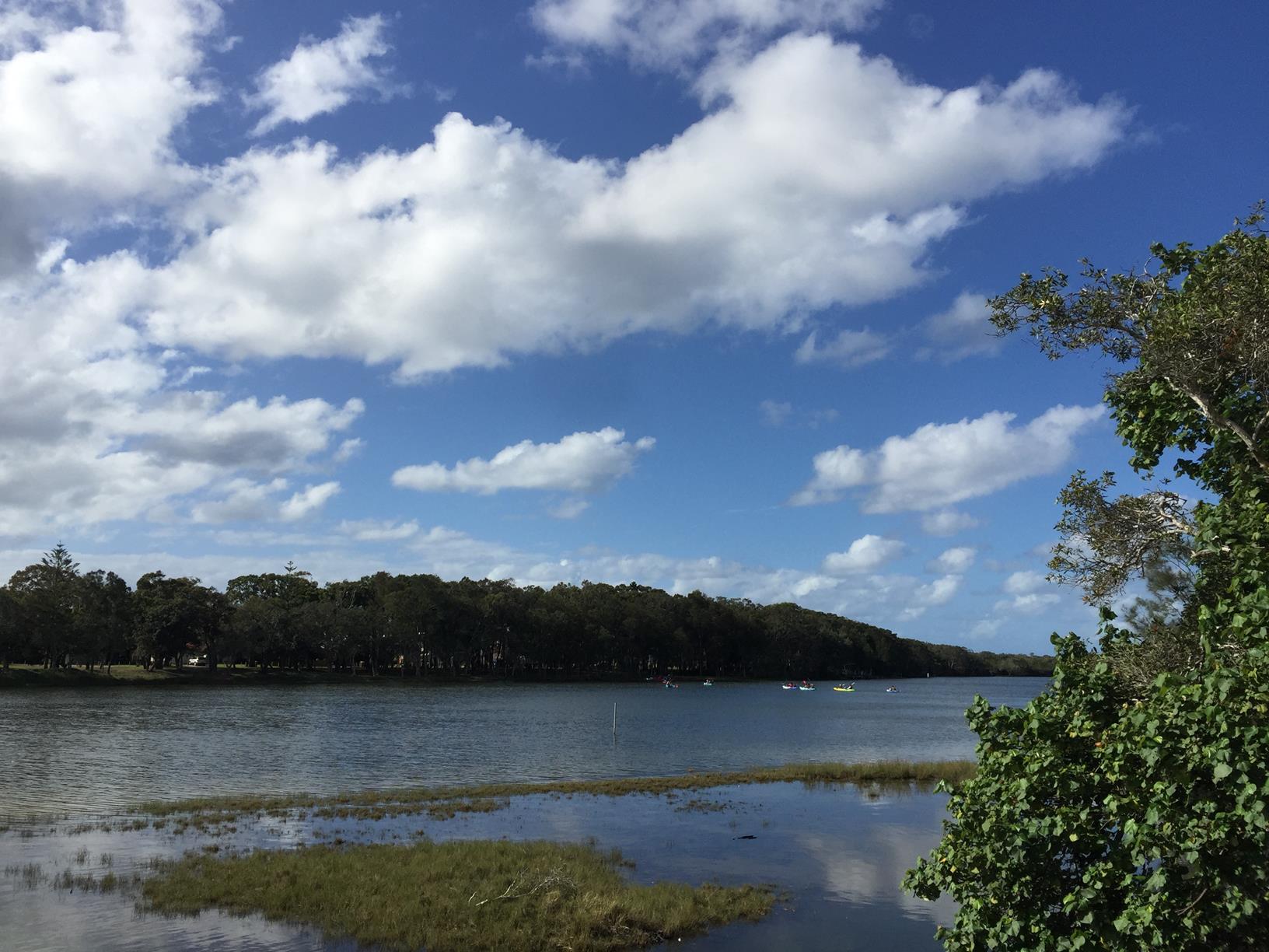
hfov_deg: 61.7
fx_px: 1063
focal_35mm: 29
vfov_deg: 48.2
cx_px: 634
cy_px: 476
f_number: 2.2
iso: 32
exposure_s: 1/3968
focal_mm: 4.15
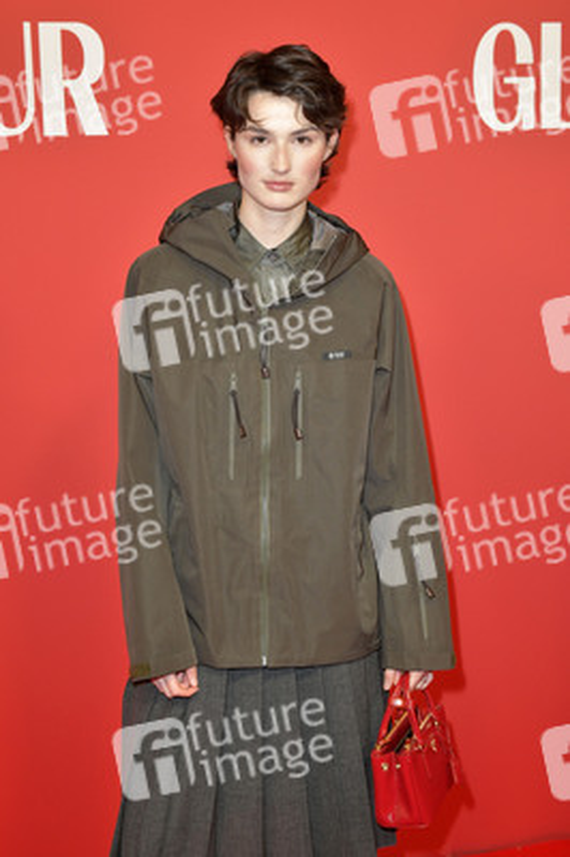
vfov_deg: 43.6
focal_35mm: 45
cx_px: 285
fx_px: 1071
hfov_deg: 29.8
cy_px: 428
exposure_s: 1/250
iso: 1600
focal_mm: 45
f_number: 6.3
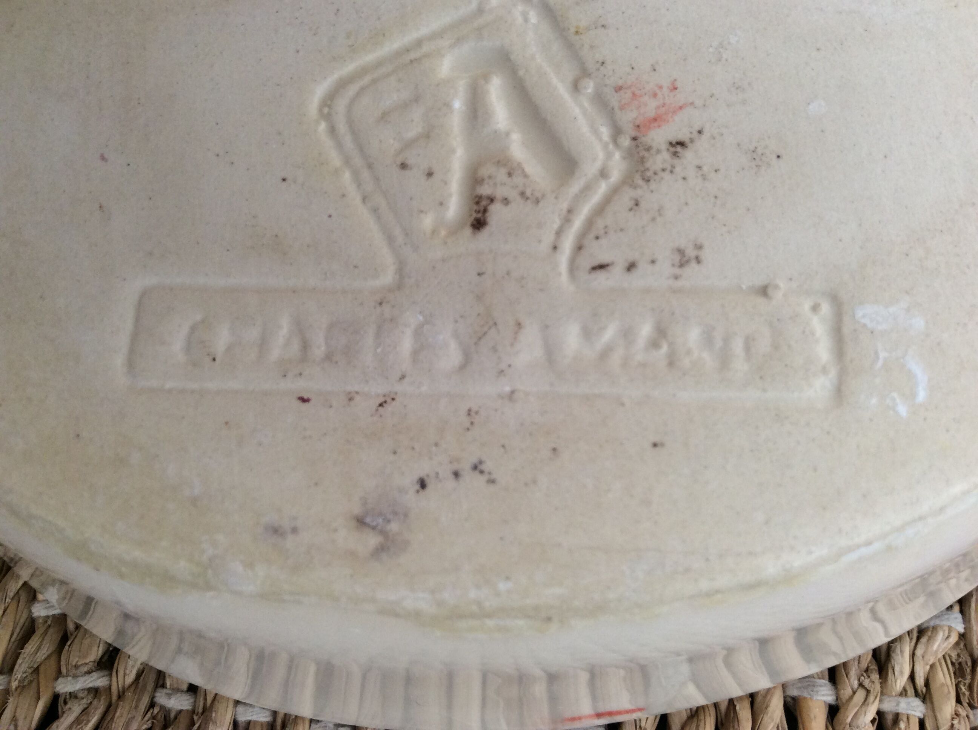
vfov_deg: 44.1
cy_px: 365
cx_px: 489
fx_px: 903
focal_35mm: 32
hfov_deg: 56.9
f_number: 2.4
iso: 64
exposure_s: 1/25
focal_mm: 3.3
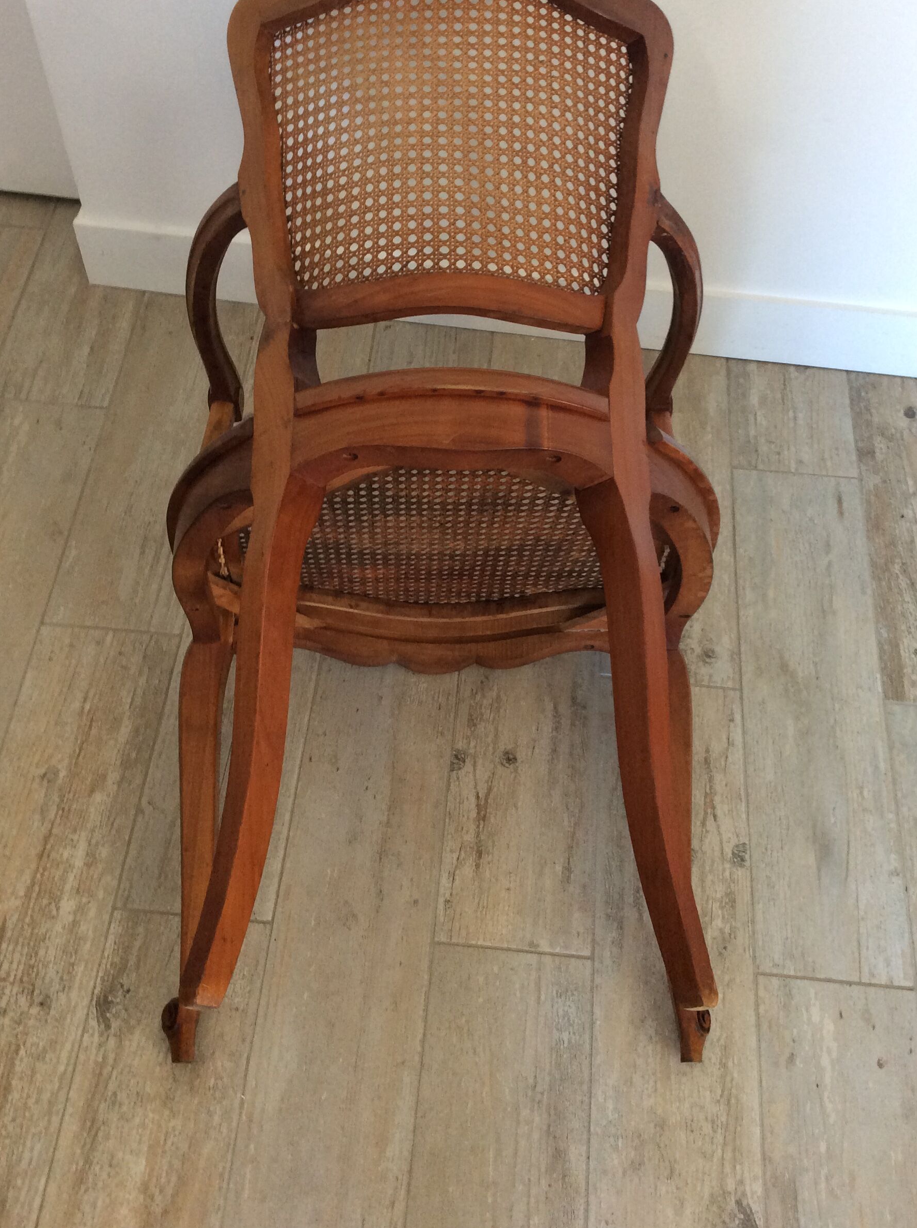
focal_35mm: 35
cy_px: 571
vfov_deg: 52.7
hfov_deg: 40.6
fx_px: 1240
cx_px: 467
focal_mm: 3.3
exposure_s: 1/25
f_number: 2.4
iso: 80
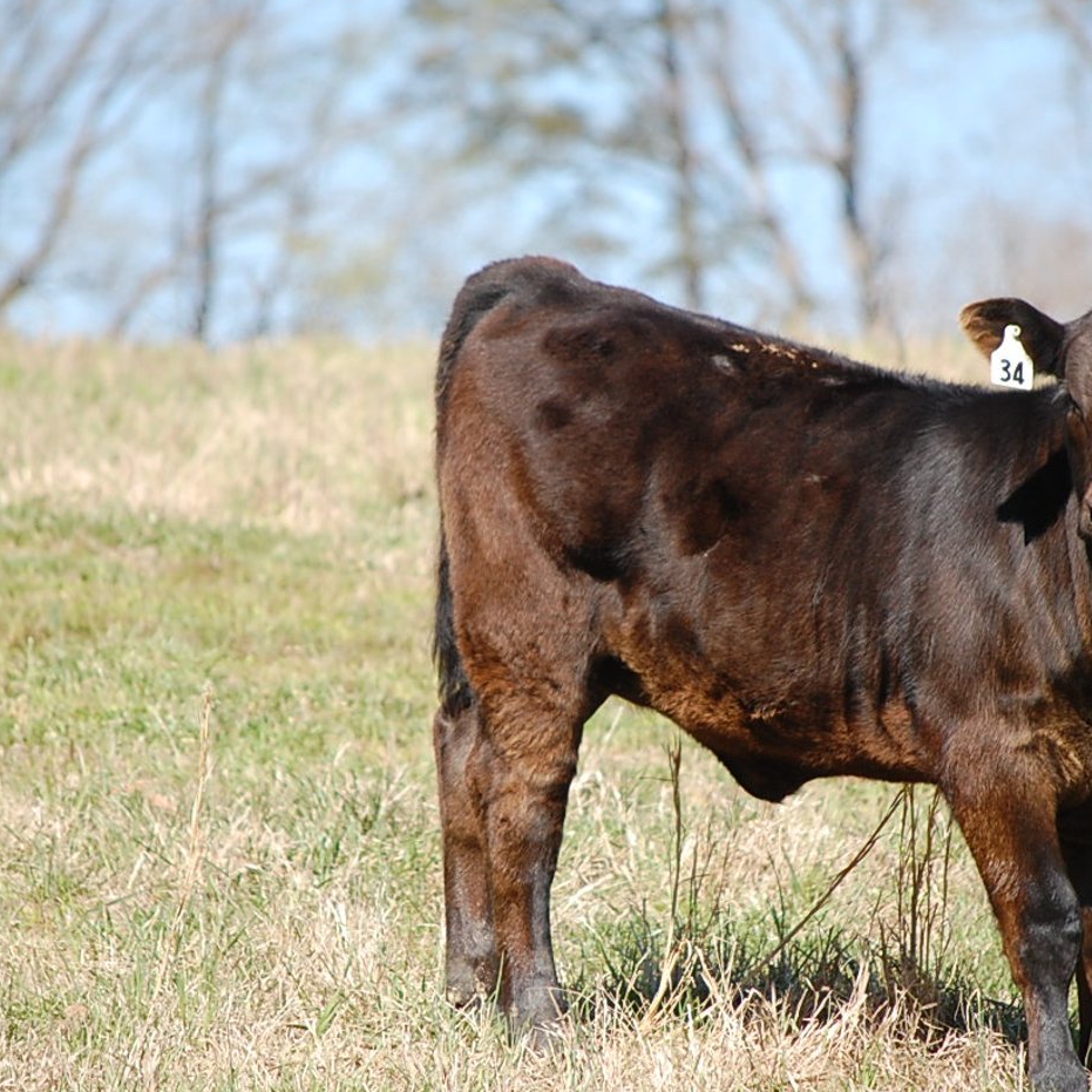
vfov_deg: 4.3
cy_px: 594
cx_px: 582
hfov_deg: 4.3
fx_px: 14589
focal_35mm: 409
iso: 400
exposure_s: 1/800
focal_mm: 175
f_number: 5.6
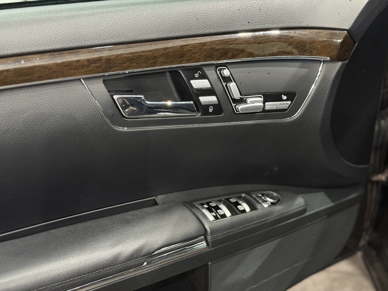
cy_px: 146
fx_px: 538
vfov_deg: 30.3
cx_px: 194
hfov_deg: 39.7
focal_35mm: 48
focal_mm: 6.76
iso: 200
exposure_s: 1/50
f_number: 1.78
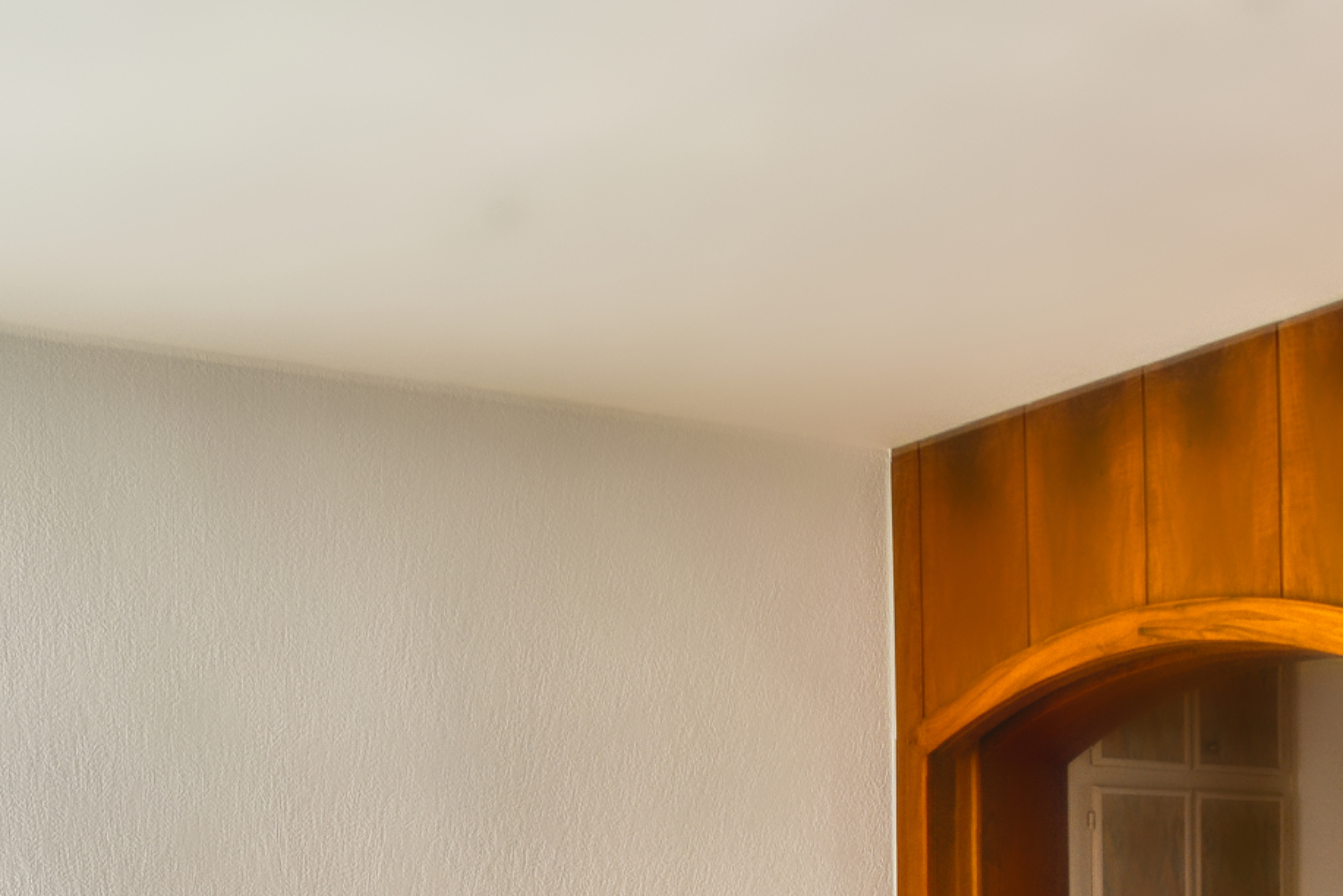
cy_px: 1084
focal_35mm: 67
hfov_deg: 30.1
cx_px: 712
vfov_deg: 19.1
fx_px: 2500
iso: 250
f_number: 11
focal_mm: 24
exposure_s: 1/500
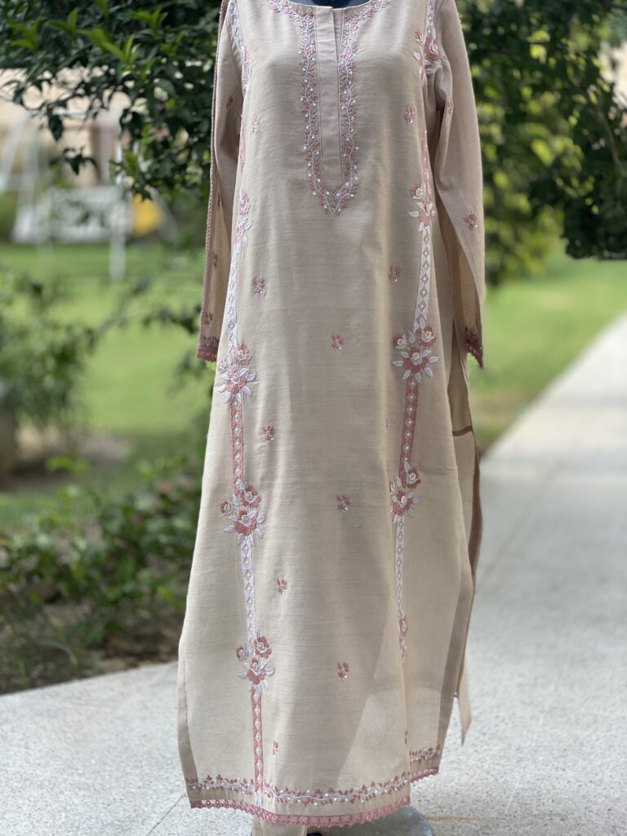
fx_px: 1256
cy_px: 418
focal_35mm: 52
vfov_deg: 36.8
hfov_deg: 28.0
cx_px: 314
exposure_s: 1/287
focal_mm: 6
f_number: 2
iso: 20
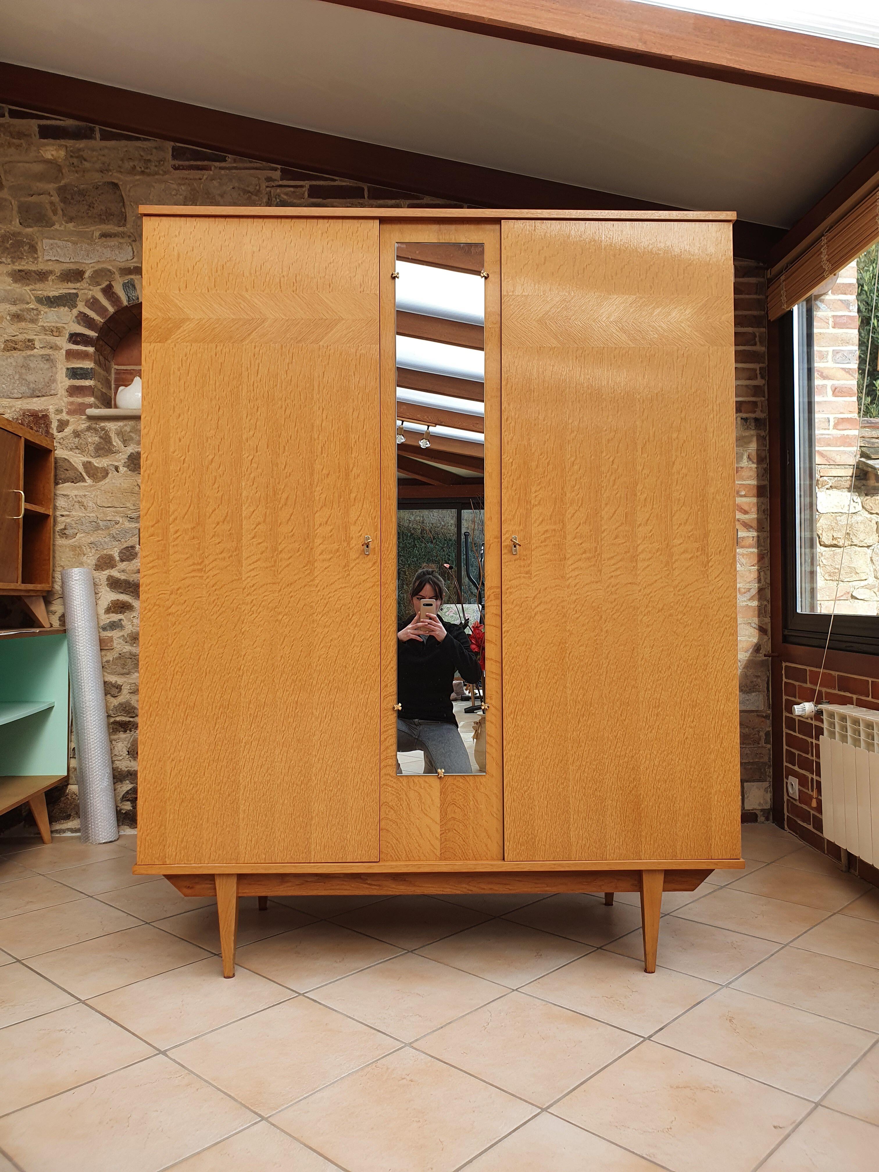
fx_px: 880
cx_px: 440
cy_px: 586
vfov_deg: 67.3
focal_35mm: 26
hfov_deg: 53.1
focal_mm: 4.32
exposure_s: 1/296
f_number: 2.4
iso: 50
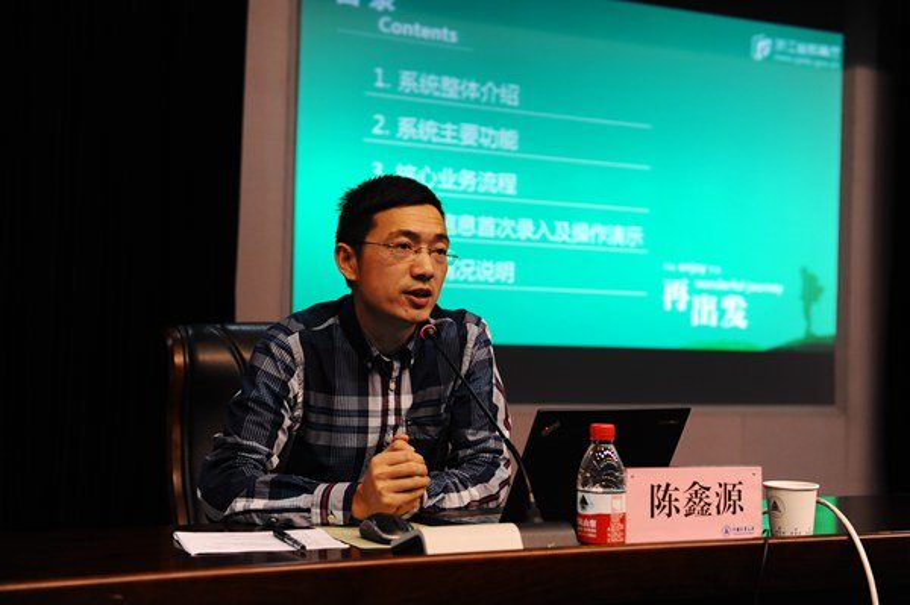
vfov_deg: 26.9
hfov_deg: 39.6
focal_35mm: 50
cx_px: 455
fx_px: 1263
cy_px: 302
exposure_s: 1/60
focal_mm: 50
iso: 800
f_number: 3.5
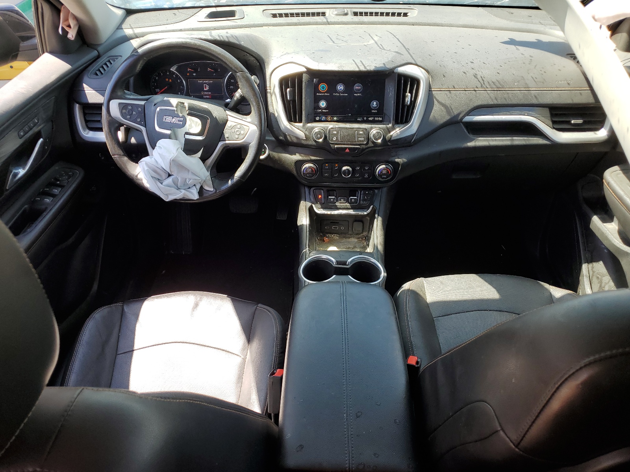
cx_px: 315
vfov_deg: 53.1
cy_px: 236
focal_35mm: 26
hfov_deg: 67.3
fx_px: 473
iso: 50
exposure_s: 1/345
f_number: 1.5
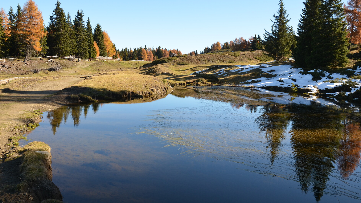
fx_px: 335
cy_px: 82
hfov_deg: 56.6
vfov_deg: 33.6
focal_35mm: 35
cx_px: 181
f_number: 8
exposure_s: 1/250
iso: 200
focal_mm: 22
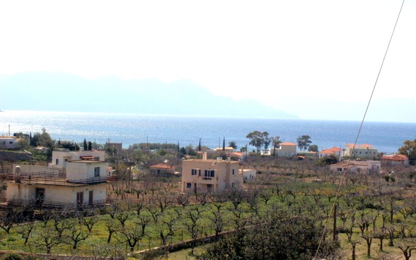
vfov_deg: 18.9
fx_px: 782
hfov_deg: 29.8
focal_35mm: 69
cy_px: 123
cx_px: 210
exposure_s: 1/800
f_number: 7.3
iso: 100
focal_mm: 11.2
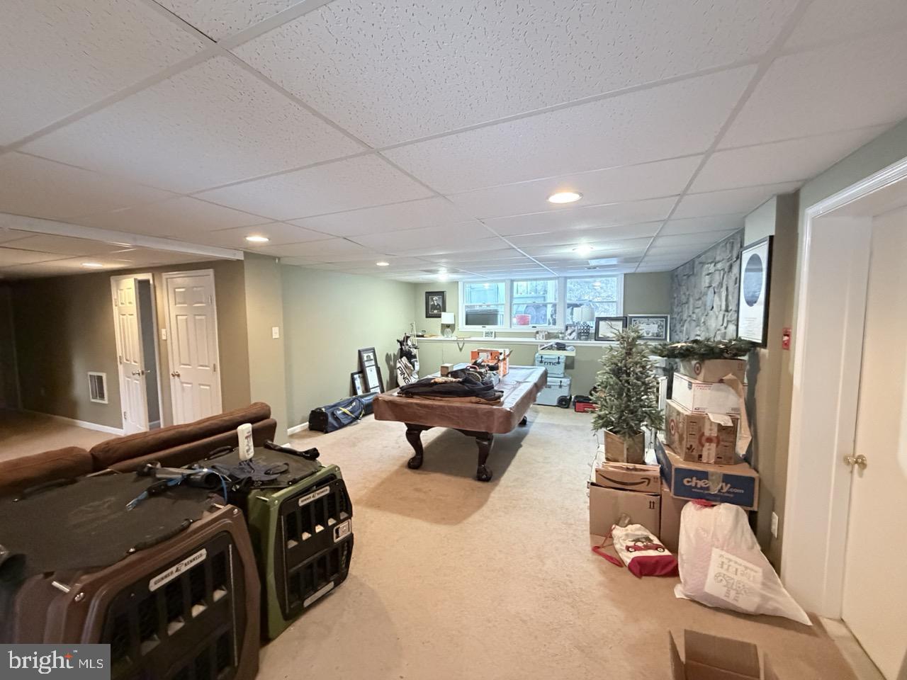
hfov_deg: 102.1
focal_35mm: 14
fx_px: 367
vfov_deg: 85.7
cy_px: 340
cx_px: 454
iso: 1000
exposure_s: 1/60
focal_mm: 2.22
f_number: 2.2
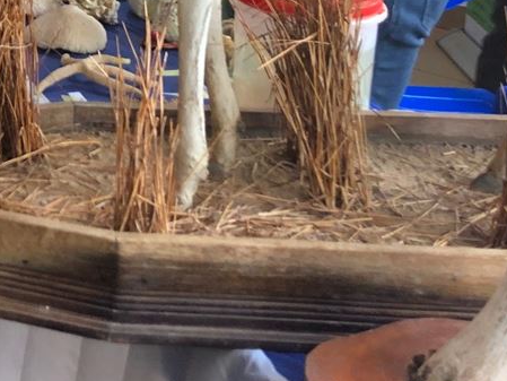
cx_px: -182
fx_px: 1289
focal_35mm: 88
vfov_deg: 15.6
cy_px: -166
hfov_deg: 20.1
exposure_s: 1/30
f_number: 1.8
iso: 40
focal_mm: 4
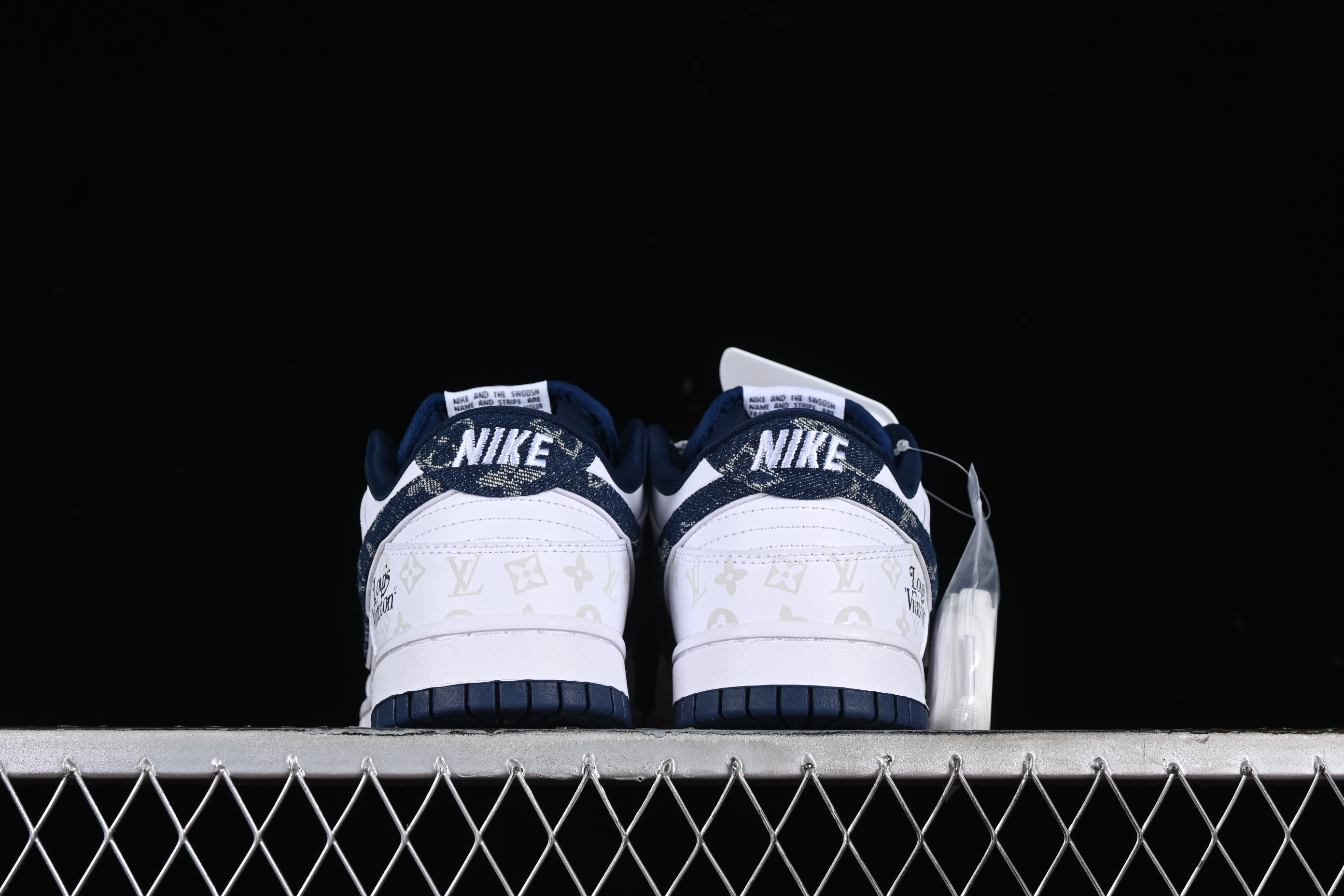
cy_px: 448
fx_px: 2800
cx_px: 672
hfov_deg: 27.0
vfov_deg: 18.2
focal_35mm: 75
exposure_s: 1/80
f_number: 8
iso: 160
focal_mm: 50
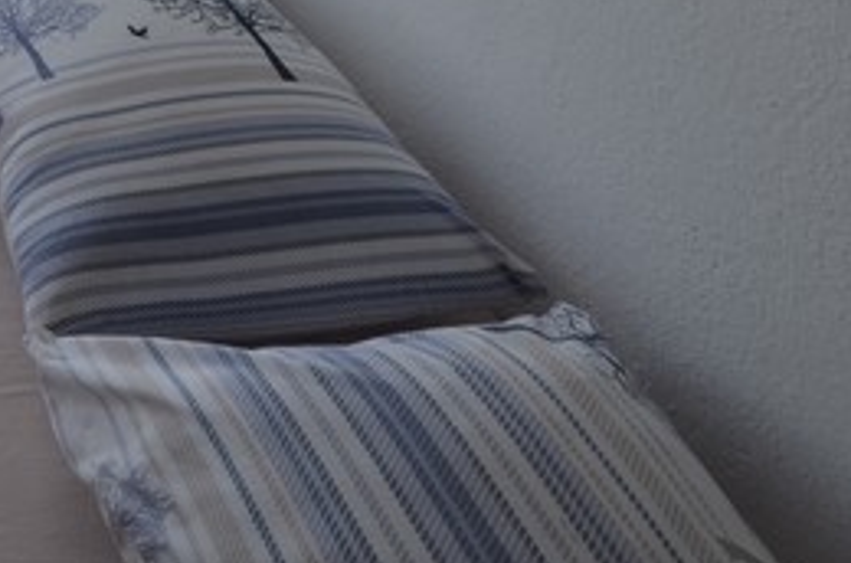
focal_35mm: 59
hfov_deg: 25.2
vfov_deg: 18.1
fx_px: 1391
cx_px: -448
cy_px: -455
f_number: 6.7
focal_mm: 10
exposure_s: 1/125
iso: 100
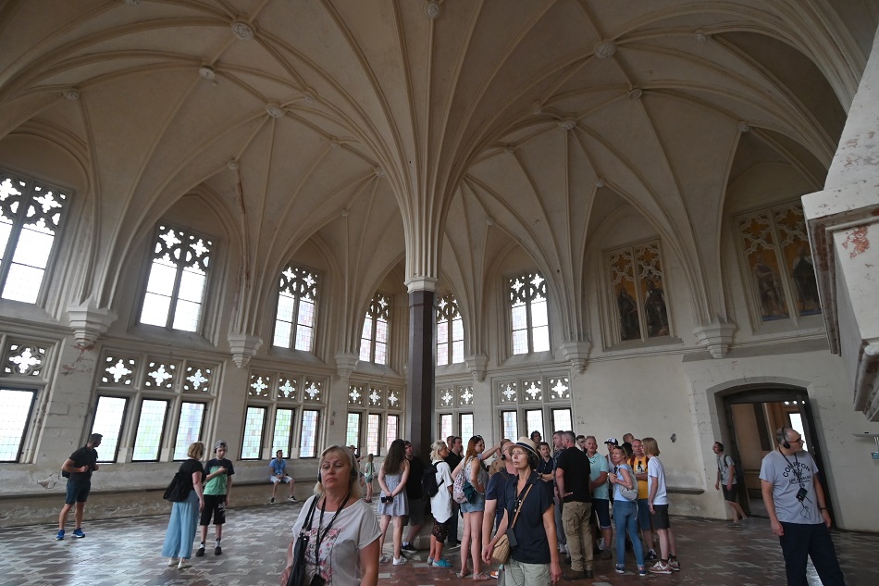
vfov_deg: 67.4
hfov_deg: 90.0
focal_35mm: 18
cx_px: 440
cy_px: 293
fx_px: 439
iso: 400
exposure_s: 1/125
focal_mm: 12
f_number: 4
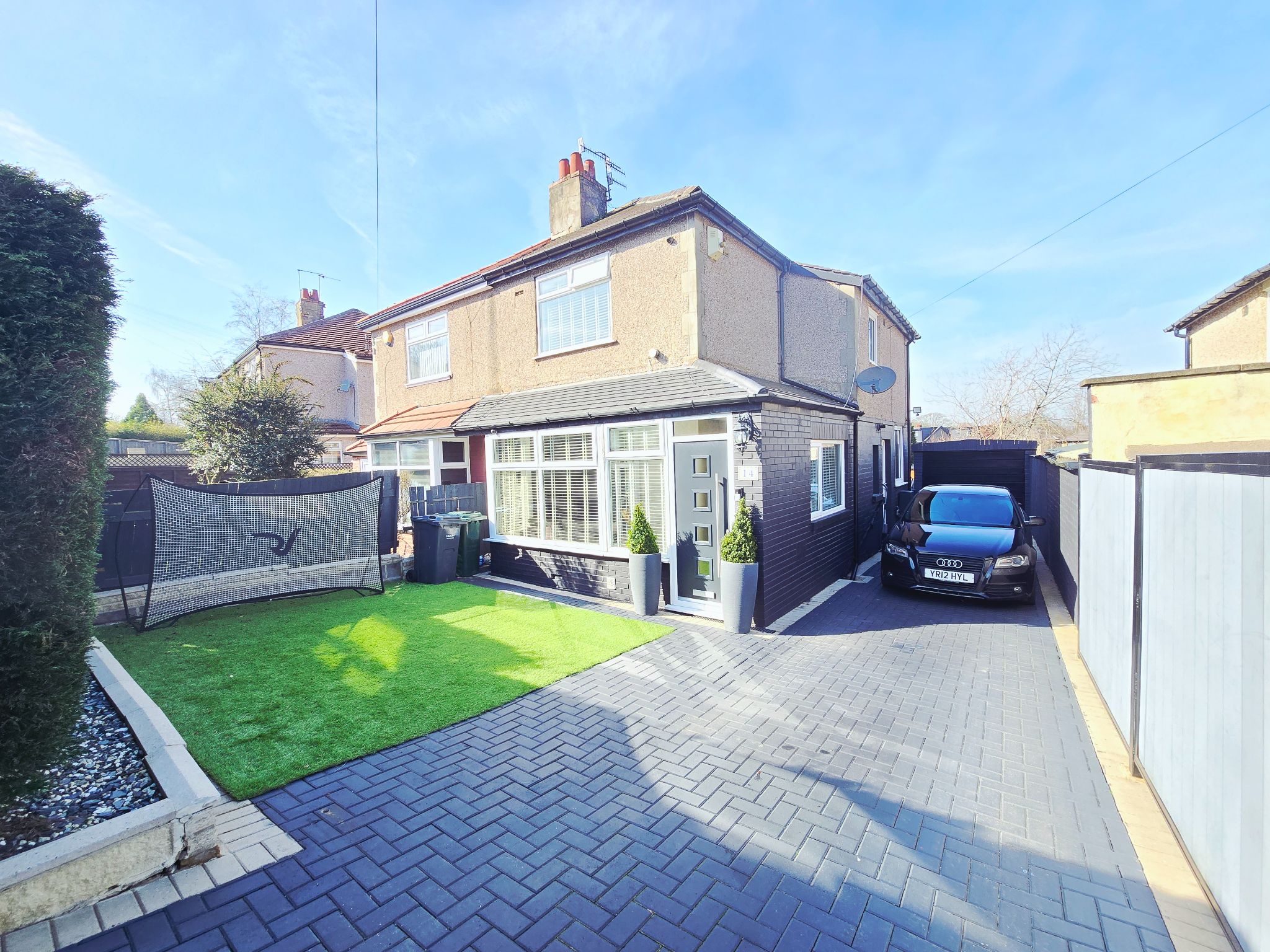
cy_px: 476
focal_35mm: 13
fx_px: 477
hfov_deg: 106.2
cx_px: 635
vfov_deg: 89.9
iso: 50
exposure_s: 1/393
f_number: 2.2
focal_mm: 2.2
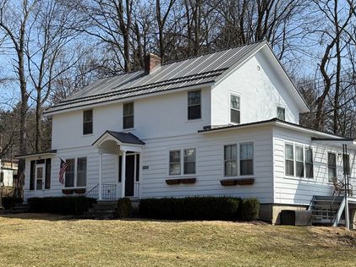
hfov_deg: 33.7
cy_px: 146
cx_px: 156
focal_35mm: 57
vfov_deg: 25.7
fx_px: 586
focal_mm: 6.76
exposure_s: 1/3096
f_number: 1.78
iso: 64
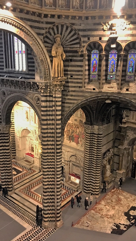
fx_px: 205
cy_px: 121
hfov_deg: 36.7
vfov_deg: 61.0
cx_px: 65
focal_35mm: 32
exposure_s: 1/4
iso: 160
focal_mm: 4.15
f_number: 2.2
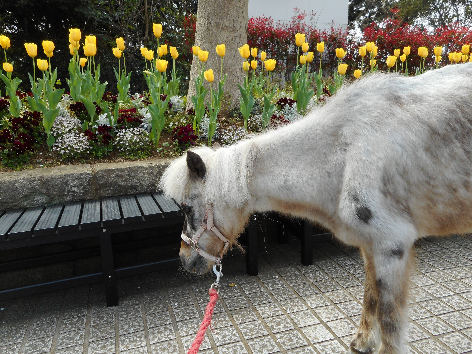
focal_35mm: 25
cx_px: 236
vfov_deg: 54.9
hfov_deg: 69.4
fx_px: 341
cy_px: 177
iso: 80
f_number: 3.7
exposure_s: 1/160
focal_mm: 4.5
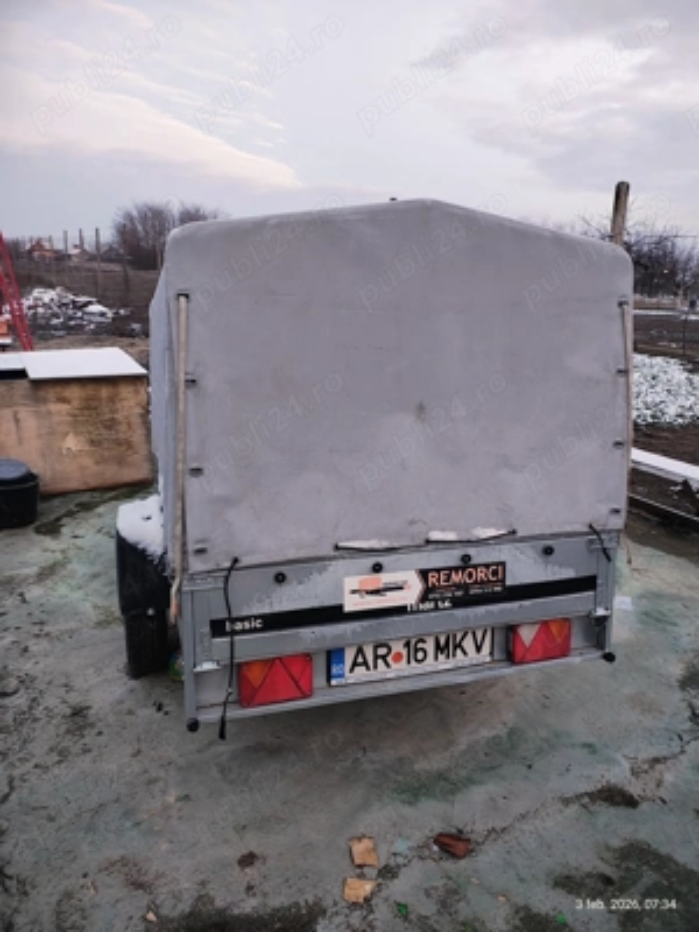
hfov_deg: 54.9
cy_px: 466
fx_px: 673
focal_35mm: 25
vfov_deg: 69.4
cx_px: 350
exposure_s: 1/24
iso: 1625
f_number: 1.4
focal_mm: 5.89
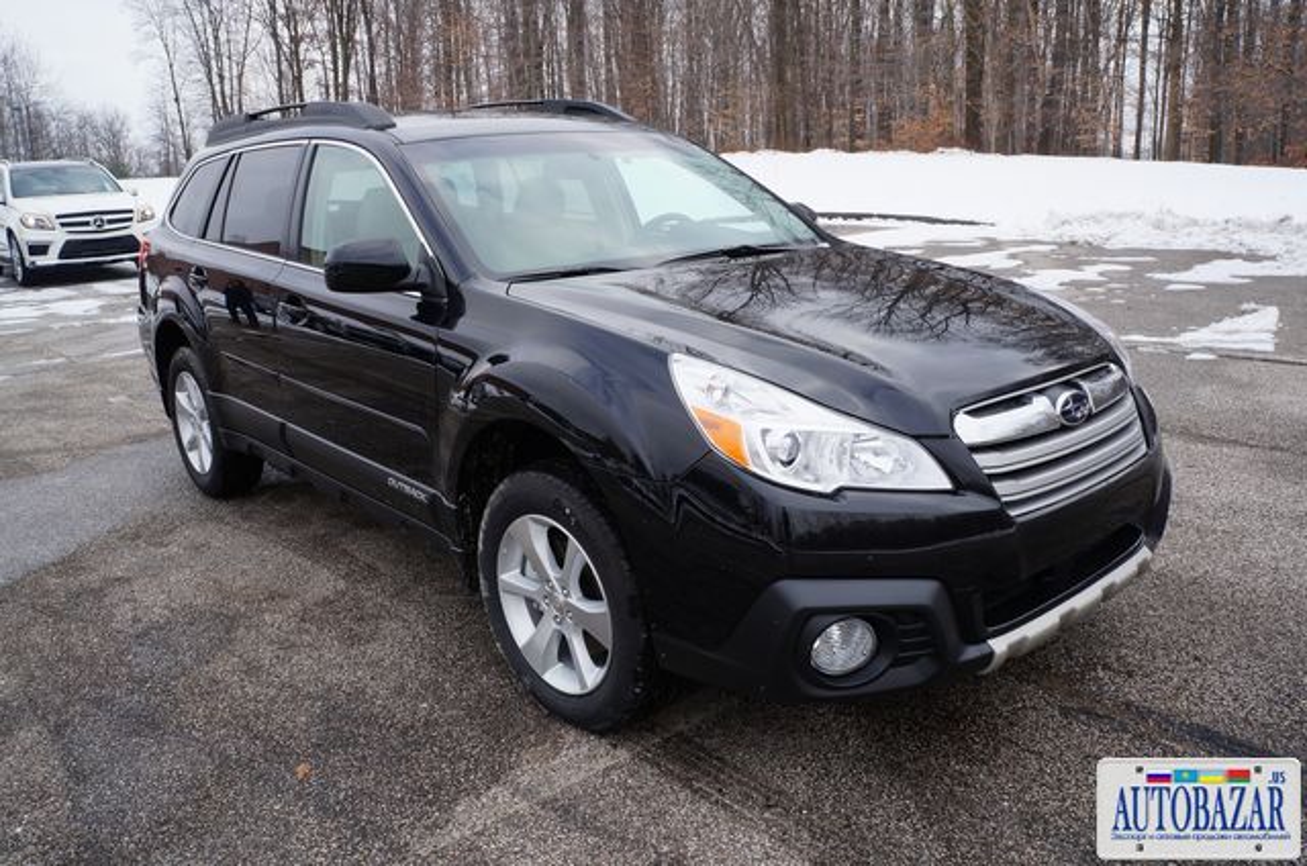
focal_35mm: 28
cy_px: 433
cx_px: 654
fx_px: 1033
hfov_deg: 64.7
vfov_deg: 45.5
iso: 200
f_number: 10
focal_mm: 19
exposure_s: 1/100
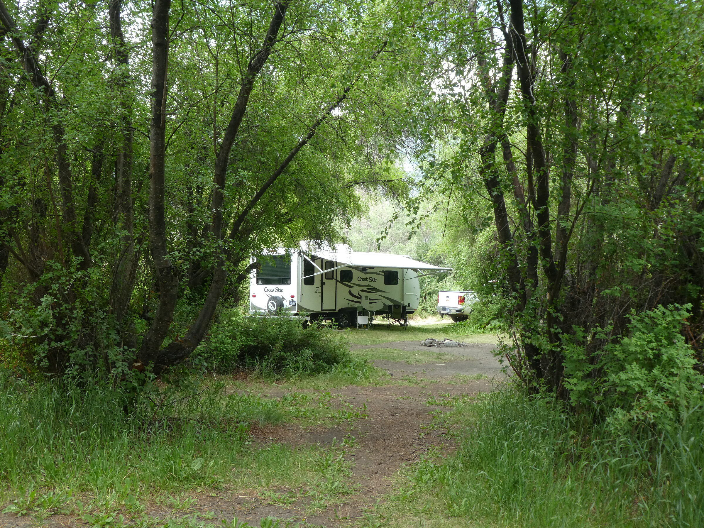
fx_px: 752
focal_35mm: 37
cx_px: 352
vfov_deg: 38.7
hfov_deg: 50.1
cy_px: 264
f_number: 3.7
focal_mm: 6.7
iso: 125
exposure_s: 1/80
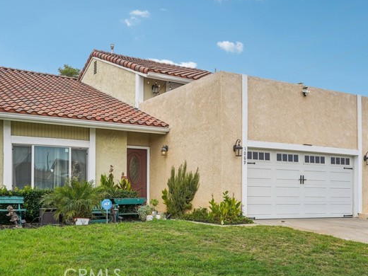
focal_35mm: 39
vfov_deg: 36.8
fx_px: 415
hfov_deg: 47.7
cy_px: 134
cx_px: 152
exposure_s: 1/640
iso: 400
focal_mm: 33
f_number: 8
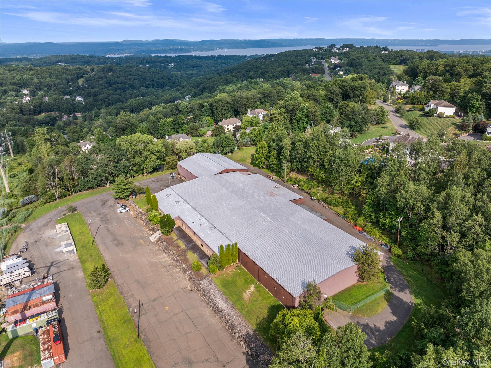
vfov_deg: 56.8
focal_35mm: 24
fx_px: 340
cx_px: 246
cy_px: 184
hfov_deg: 71.6
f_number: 2.8
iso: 100
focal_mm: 12.29
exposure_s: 1/1250
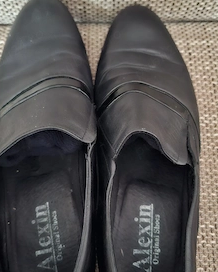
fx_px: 266
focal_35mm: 33
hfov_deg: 44.6
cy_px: 144
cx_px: 109
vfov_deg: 54.2
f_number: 1.8
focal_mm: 5.54
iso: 1250
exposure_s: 1/13
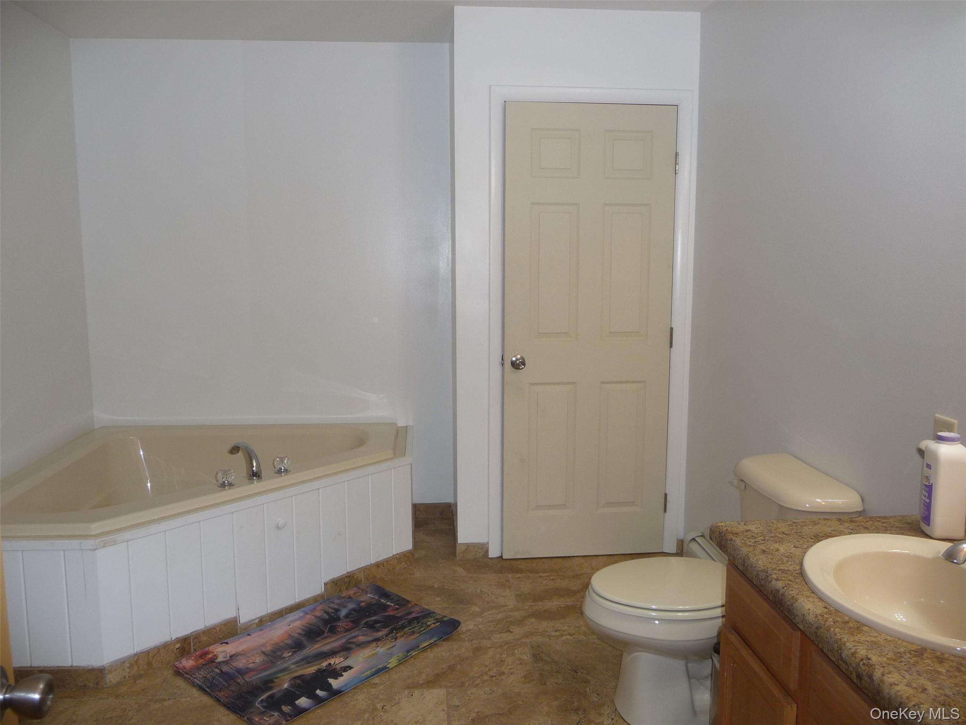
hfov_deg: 63.4
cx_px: 483
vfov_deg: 49.7
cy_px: 362
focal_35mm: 28
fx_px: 781
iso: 125
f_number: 3.3
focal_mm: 4.7
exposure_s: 1/30
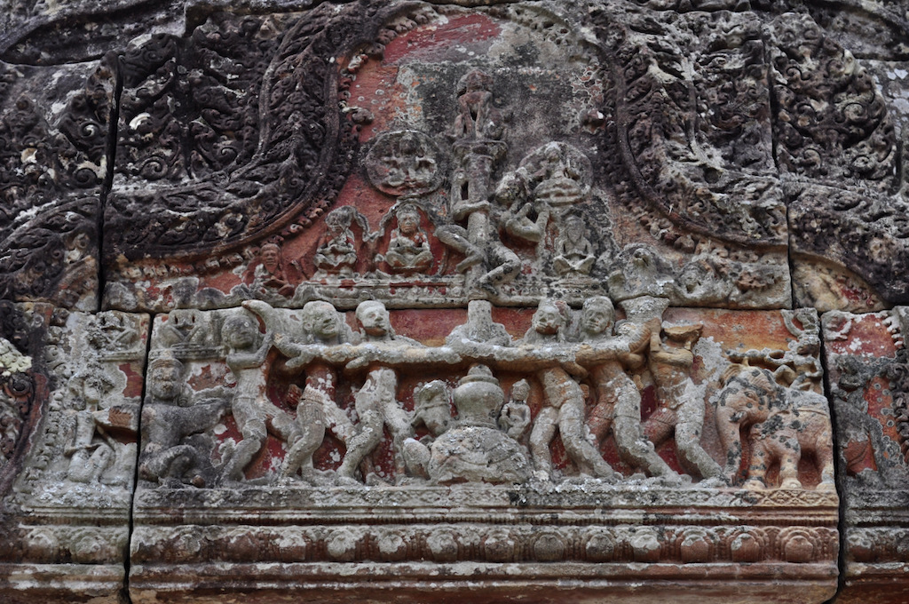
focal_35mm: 75
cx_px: 454
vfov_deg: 18.1
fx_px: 1891
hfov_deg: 27.0
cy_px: 302
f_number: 5
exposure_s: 1/640
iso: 100
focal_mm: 50
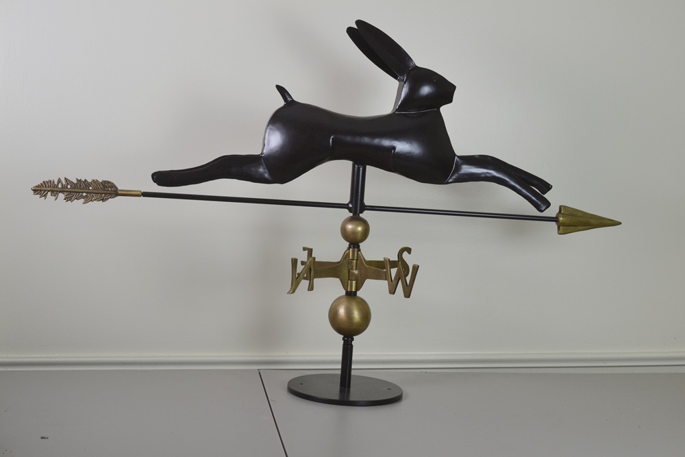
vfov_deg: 22.6
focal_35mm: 60
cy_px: 228
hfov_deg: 33.4
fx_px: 1142
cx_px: 342
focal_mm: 40
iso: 400
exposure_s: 1/60
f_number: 5
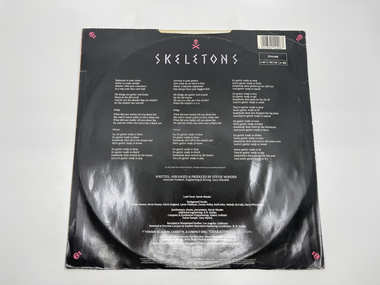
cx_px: 190
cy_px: 142
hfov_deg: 69.4
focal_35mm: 25
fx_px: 274
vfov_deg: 54.9
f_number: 1.6
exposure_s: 1/314
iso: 32
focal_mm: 5.1
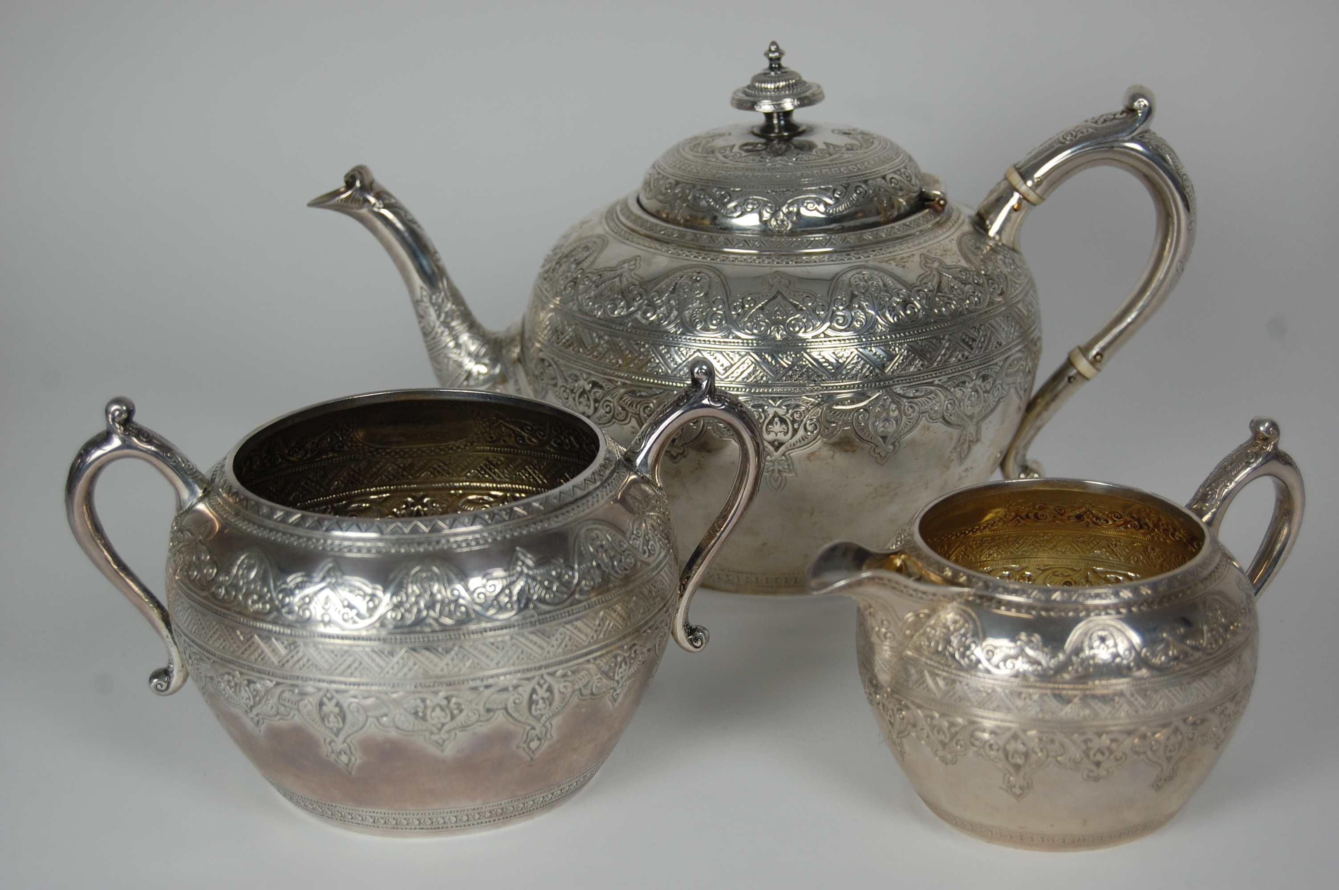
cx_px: 670
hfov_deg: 29.3
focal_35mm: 69
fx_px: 2564
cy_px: 445
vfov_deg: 19.7
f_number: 5.6
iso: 280
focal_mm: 46
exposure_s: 1/125
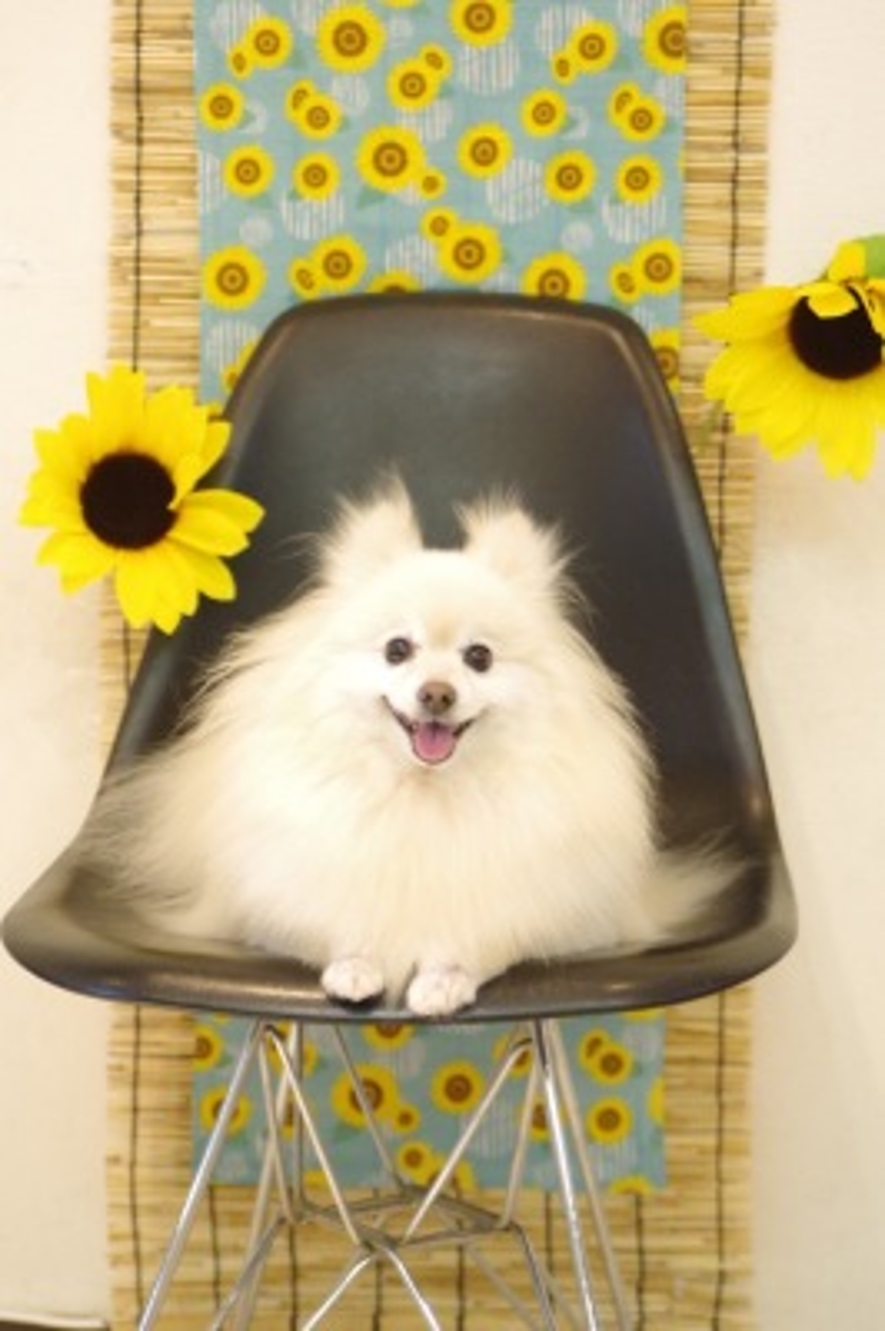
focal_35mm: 82
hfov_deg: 16.6
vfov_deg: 24.8
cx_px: 442
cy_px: 666
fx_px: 3029
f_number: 2.8
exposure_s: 1/125
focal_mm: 55
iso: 1600
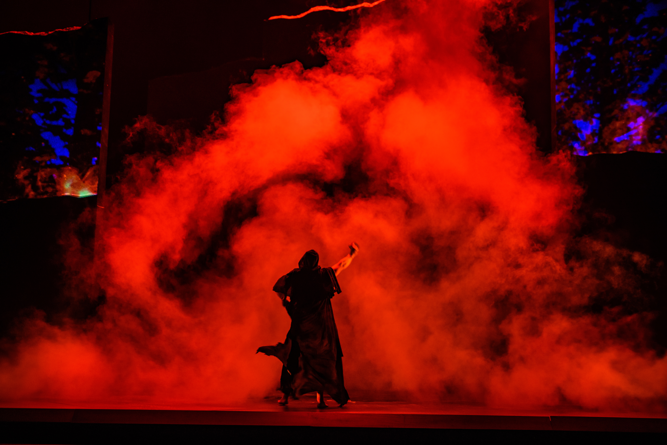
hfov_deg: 39.6
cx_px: 334
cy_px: 222
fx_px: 926
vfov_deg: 27.0
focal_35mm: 50
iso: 800
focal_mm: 50
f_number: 1.8
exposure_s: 1/50
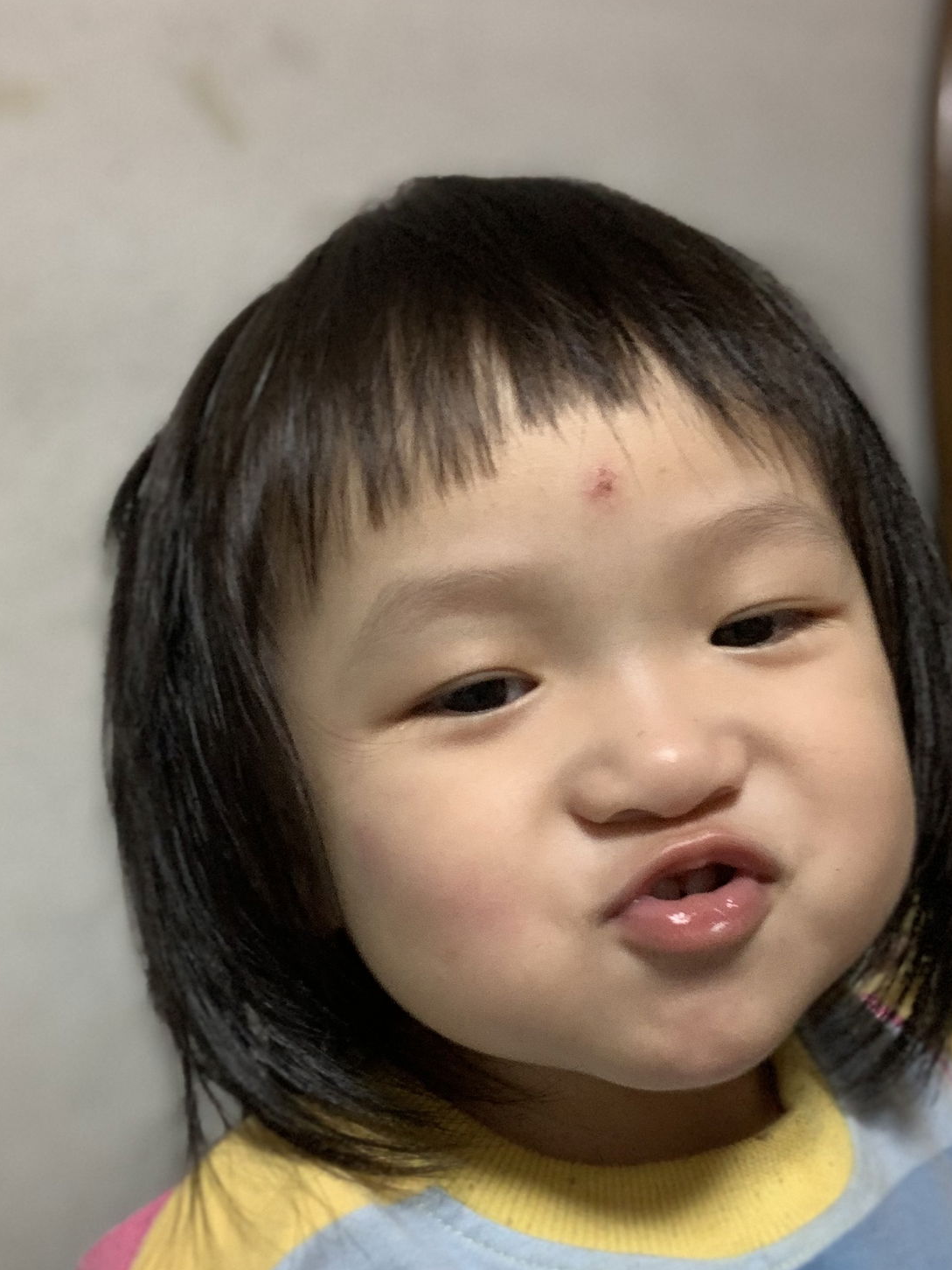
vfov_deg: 40.3
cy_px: 762
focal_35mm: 47
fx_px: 1723
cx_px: 499
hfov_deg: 30.9
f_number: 2.2
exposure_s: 1/40
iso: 200
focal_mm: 2.87
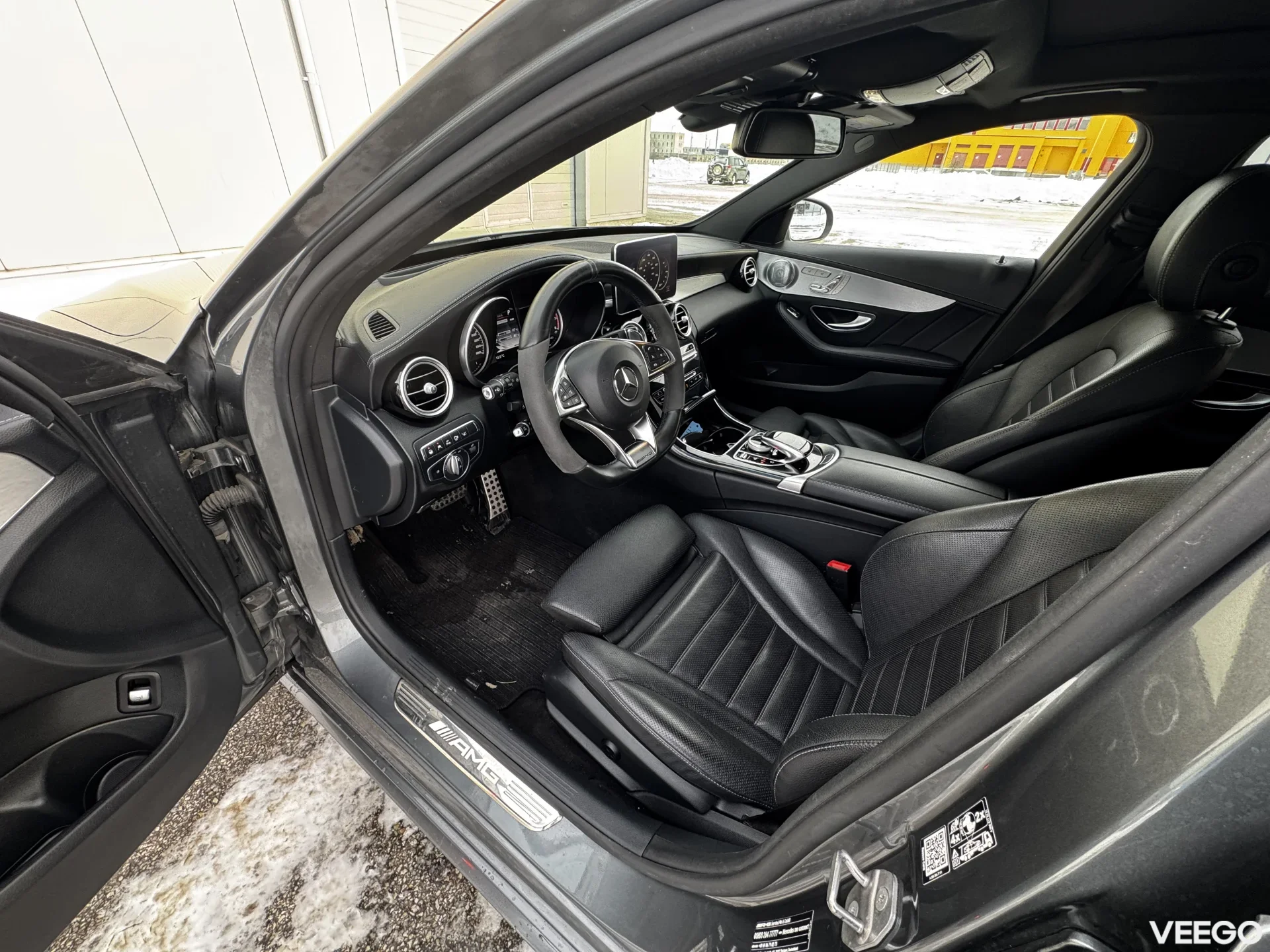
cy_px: 476
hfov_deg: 102.1
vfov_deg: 85.7
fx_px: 514
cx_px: 635
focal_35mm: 14
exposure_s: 1/50
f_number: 2.2
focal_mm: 2.22
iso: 160
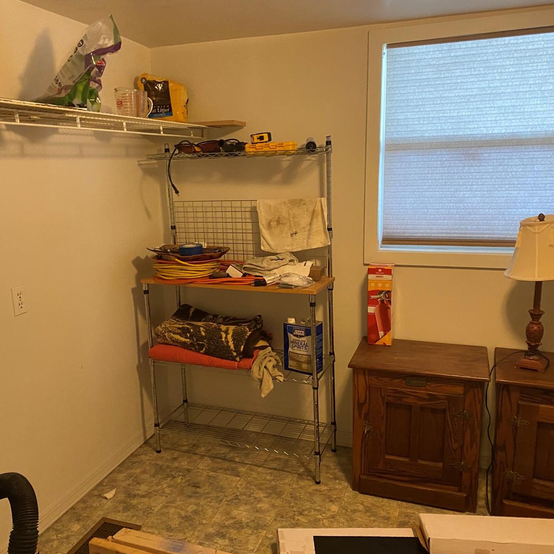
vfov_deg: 52.5
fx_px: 561
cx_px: 234
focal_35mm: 31
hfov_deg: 52.3
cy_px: 277
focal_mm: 4.25
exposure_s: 1/40
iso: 400
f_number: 1.8
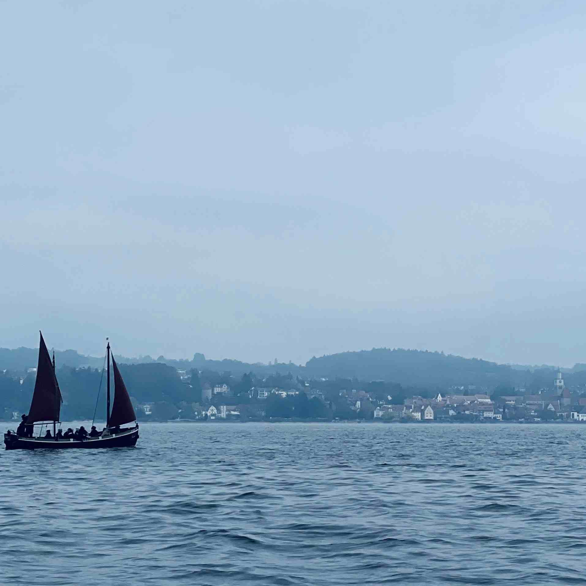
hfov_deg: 17.9
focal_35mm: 97
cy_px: 181
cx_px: 311
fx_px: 1858
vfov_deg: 17.9
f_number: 2
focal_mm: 6
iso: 32
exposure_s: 1/2179
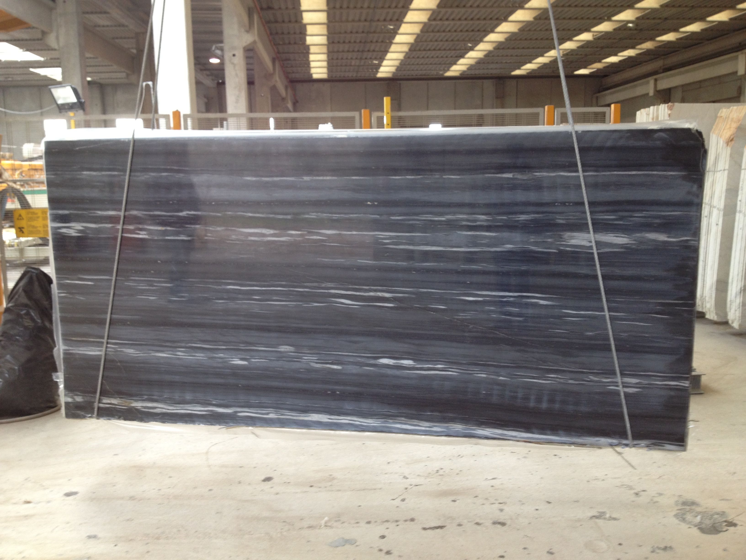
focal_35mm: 35
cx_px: 373
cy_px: 280
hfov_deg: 52.6
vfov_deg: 40.7
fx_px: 754
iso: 64
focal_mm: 4.28
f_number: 2.4
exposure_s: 1/20
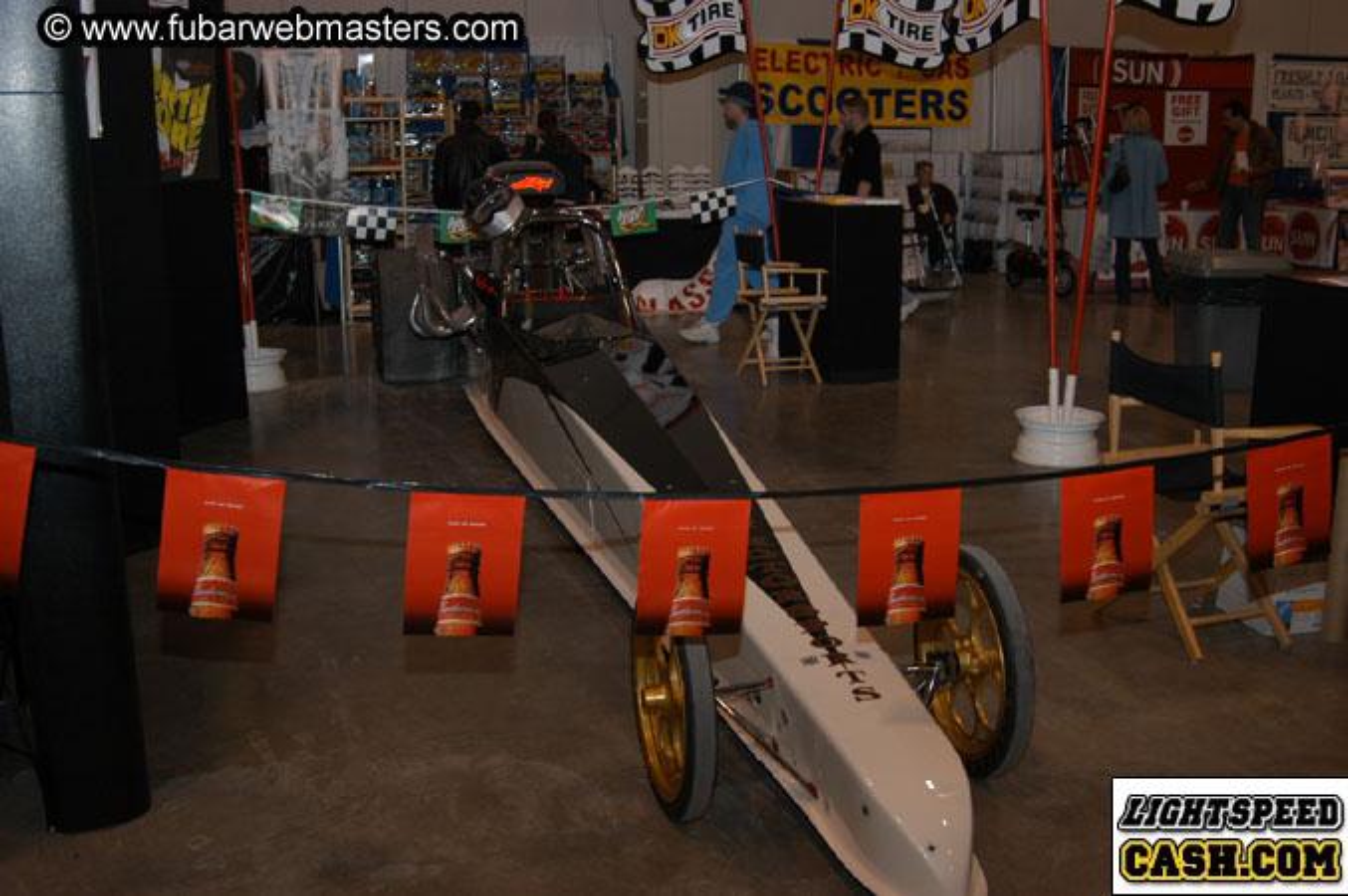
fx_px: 1347
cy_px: 448
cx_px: 674
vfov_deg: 36.8
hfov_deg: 53.2
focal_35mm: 36
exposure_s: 1/60
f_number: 5
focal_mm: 24
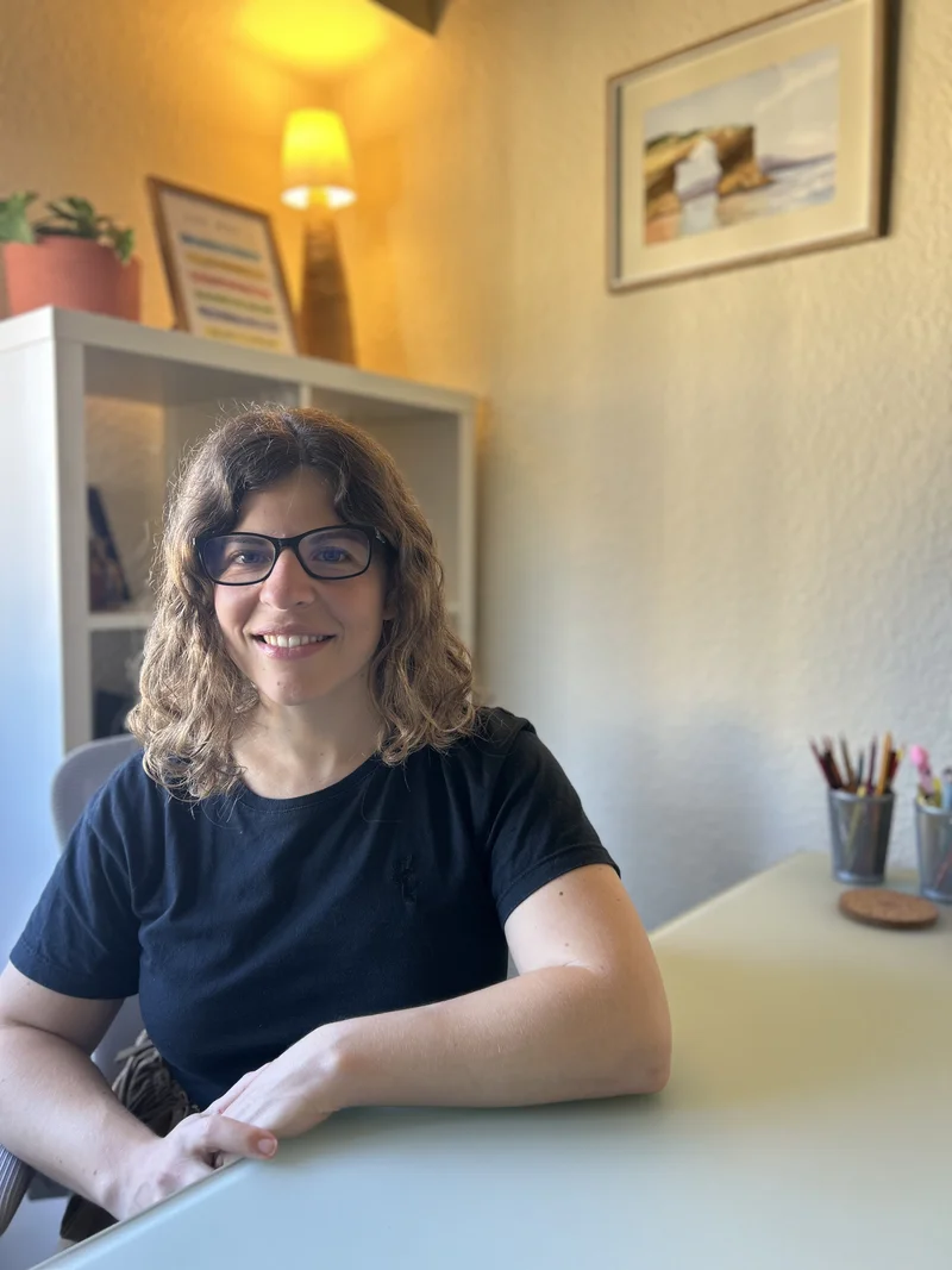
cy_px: 635
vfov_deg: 67.3
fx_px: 954
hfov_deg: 53.1
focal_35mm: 26
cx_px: 476
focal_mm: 5.7
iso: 64
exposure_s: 1/121
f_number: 1.5
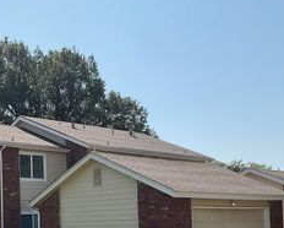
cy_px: 194
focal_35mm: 61
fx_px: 513
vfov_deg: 24.5
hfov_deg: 30.7
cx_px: 98
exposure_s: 1/3322
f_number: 1.8
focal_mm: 3
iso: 20
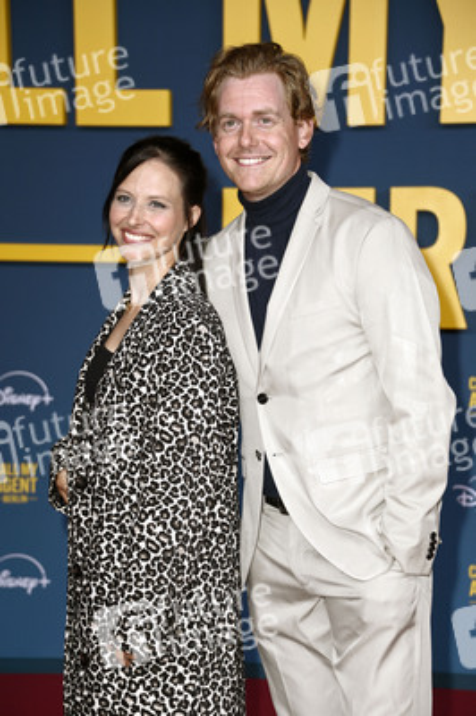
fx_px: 2225
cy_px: 358
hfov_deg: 12.2
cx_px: 238
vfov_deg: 18.3
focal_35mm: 112
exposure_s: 1/250
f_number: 5.6
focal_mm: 112
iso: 800
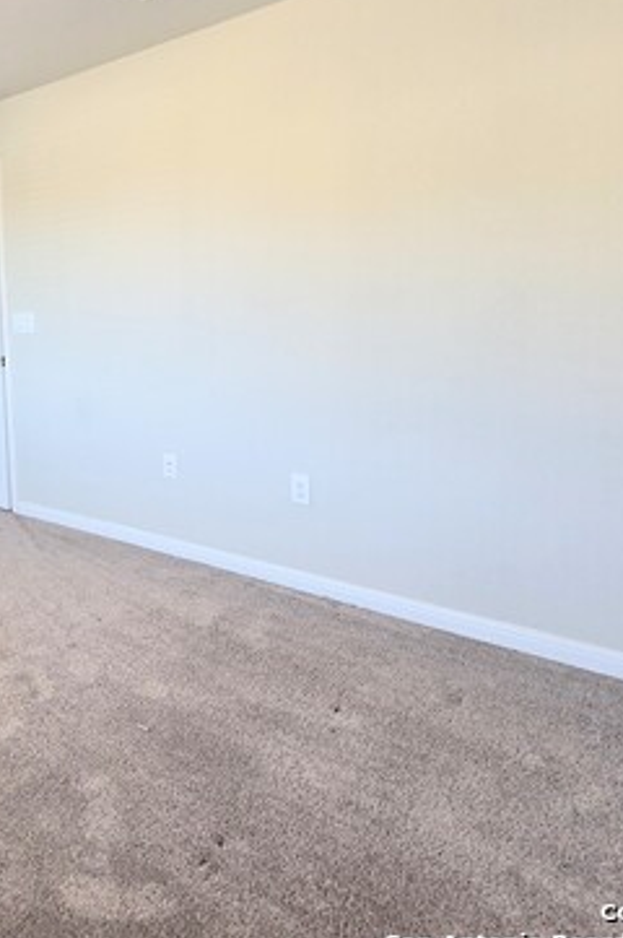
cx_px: -23
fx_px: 624
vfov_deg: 72.2
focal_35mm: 24
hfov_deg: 43.9
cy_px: 335
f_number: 2.2
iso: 160
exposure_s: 1/60
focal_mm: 2.2
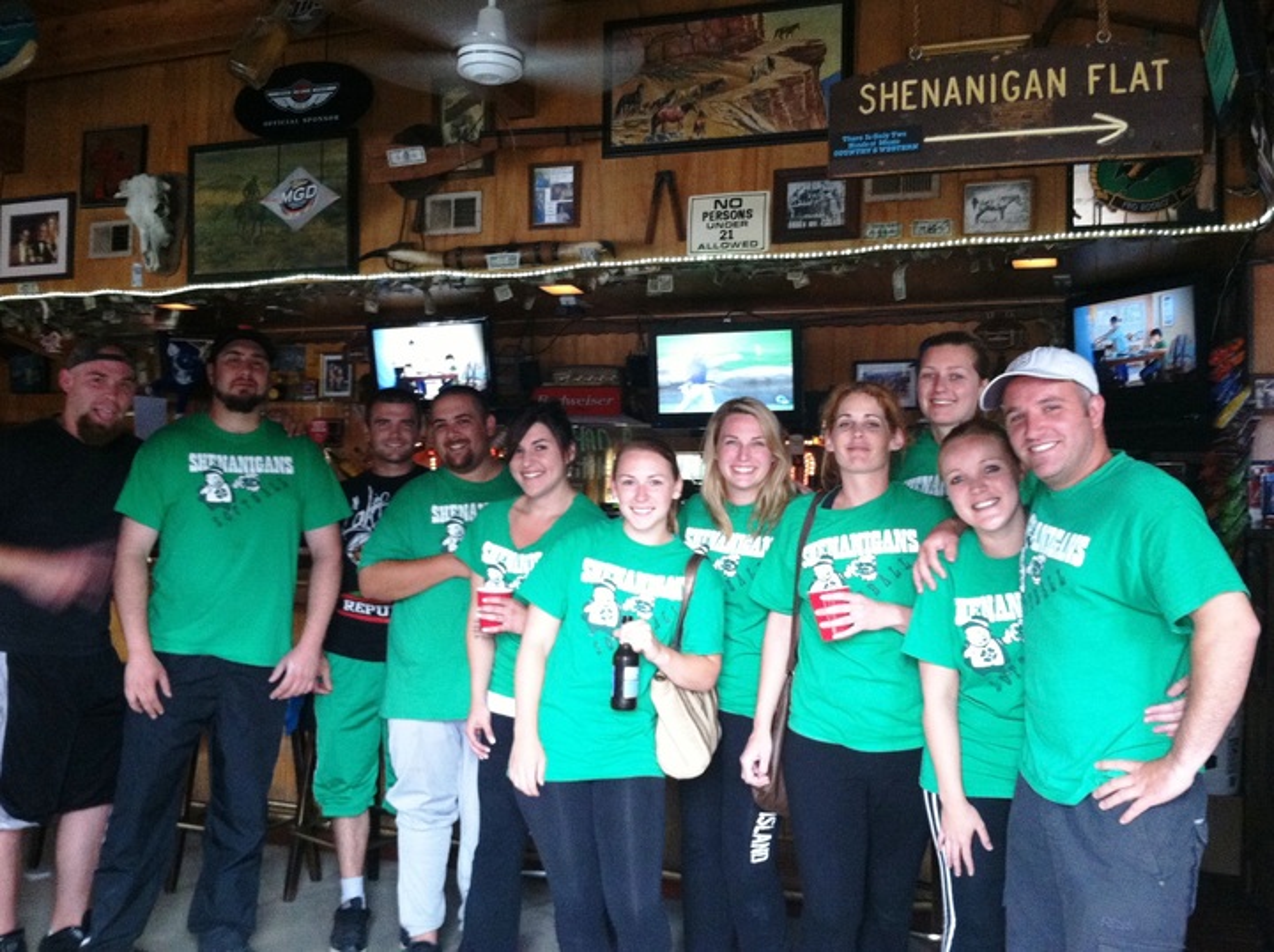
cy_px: 476
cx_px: 637
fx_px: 1286
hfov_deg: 52.7
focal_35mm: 35
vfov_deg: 40.6
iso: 320
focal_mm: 3.85
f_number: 2.8
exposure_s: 1/17
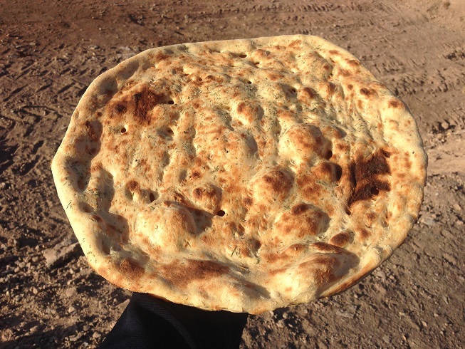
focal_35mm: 33
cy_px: 174
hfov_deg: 55.3
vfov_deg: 43.0
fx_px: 443
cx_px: 232
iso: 50
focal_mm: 4.12
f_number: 2.4
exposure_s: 1/1391
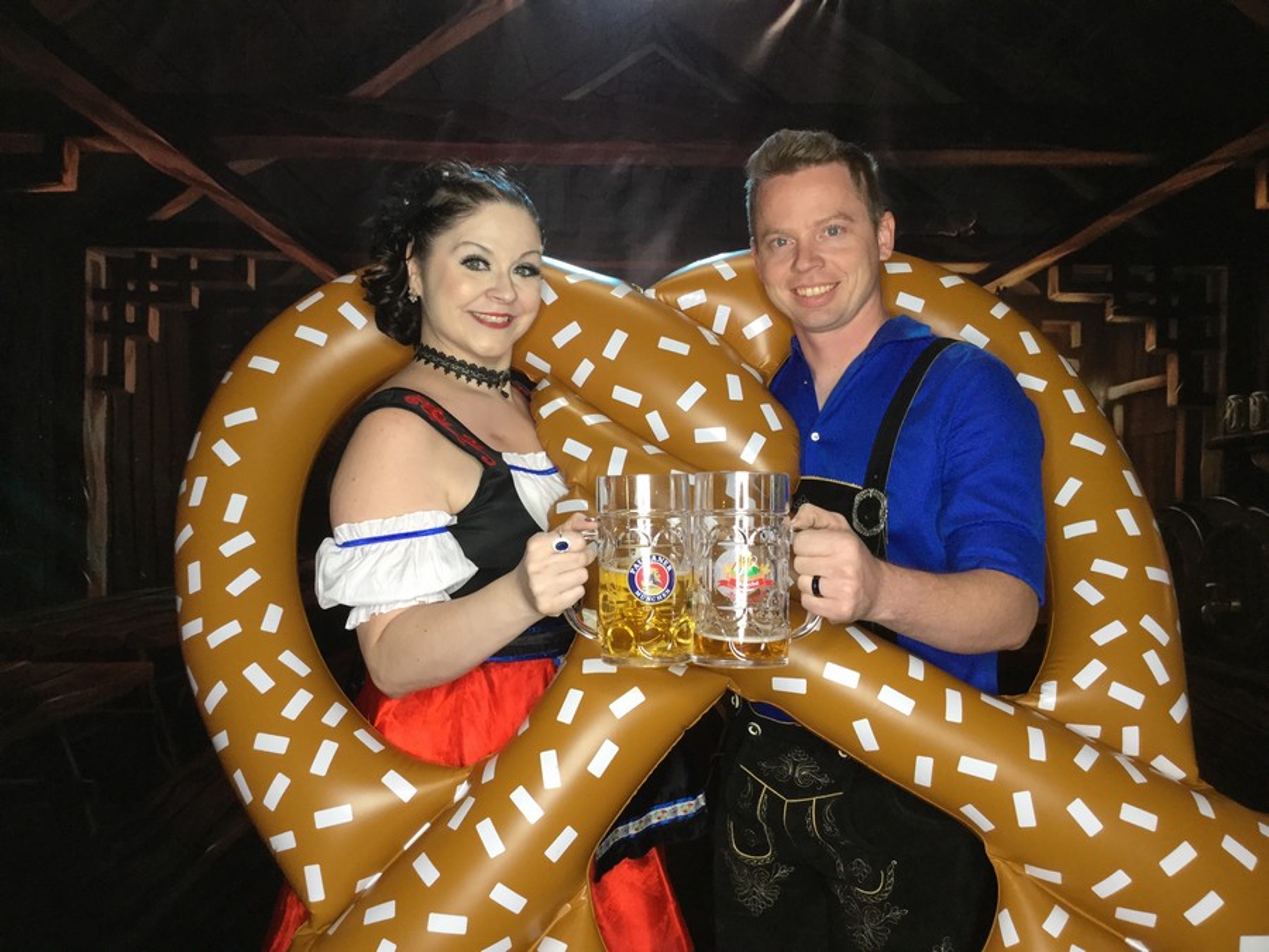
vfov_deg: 45.4
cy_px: 476
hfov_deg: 58.4
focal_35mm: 31
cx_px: 634
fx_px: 1136
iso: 64
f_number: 2.4
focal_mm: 3.3
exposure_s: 1/30
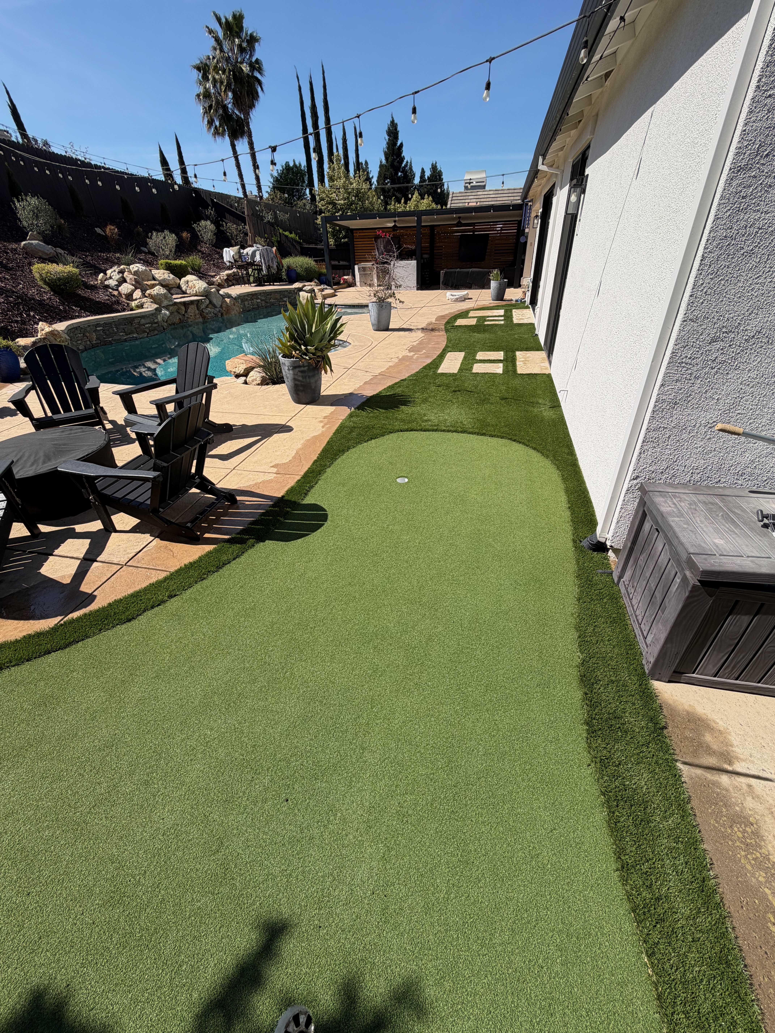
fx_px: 418
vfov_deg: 102.1
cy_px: 516
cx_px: 388
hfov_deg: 85.7
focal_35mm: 14
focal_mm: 2.22
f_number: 2.2
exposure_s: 1/779
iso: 20
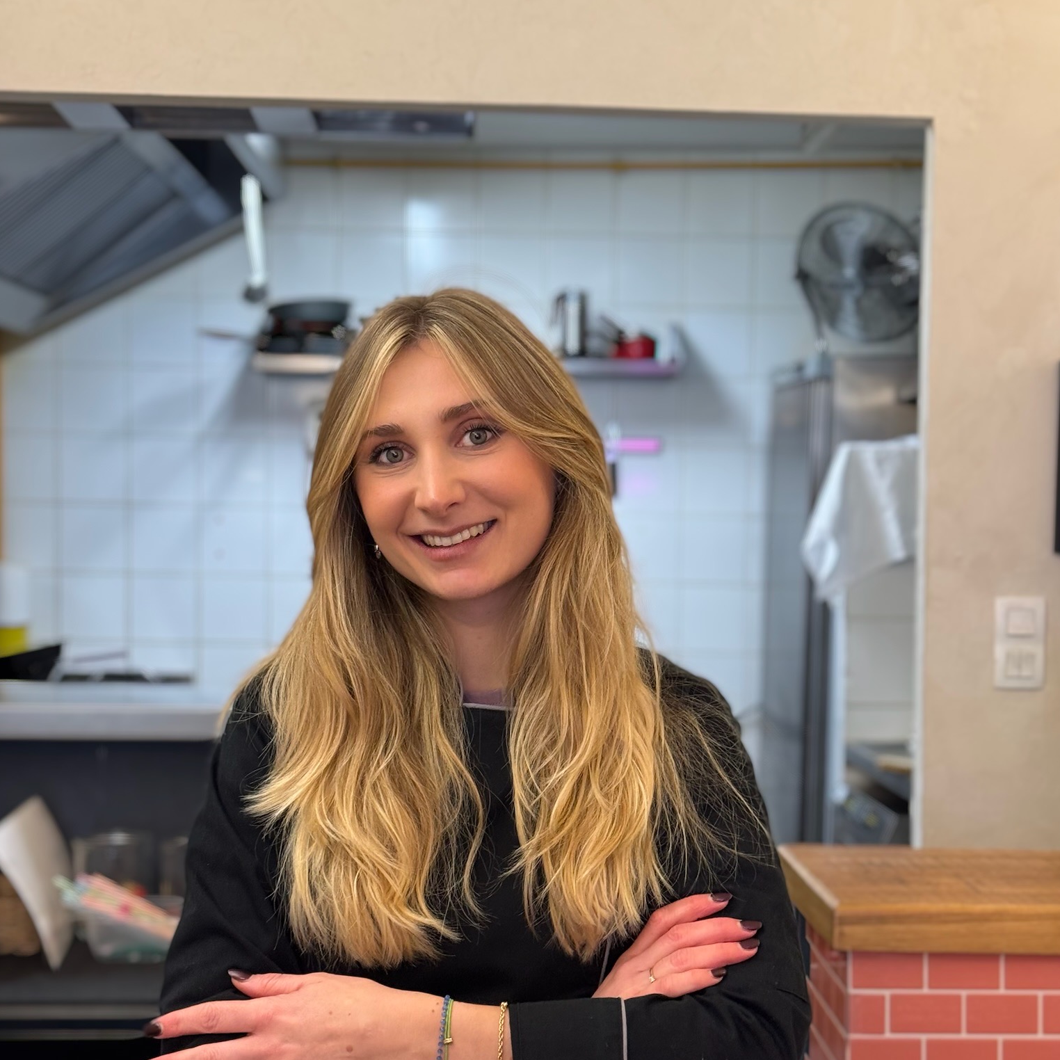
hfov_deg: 30.0
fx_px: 1975
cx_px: 529
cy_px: 622
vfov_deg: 30.0
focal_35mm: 57
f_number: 1.78
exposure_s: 1/42
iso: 125
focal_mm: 6.76
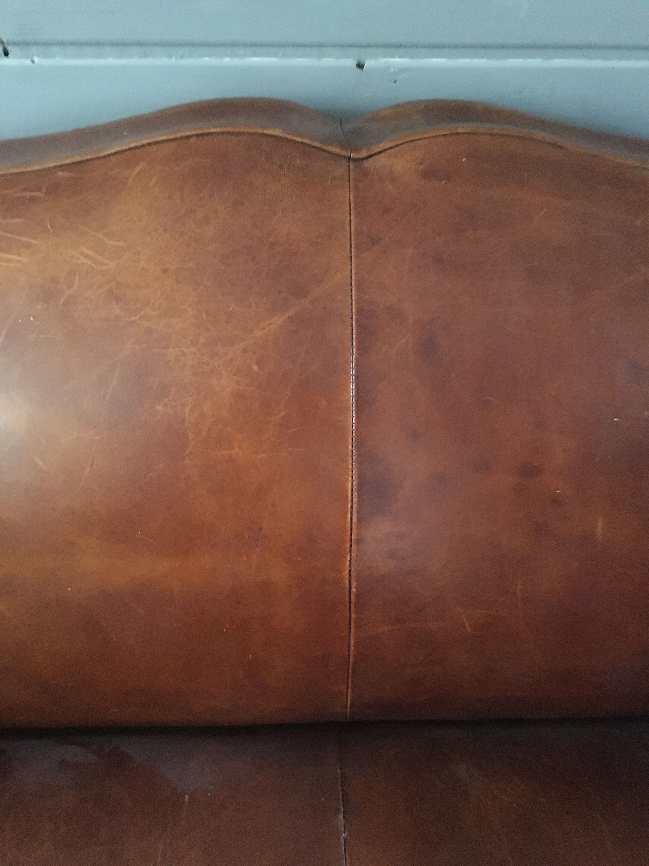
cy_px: 433
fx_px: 725
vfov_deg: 61.7
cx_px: 324
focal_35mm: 29
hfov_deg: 48.2
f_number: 2.2
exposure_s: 1/17
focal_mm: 4.15
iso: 640
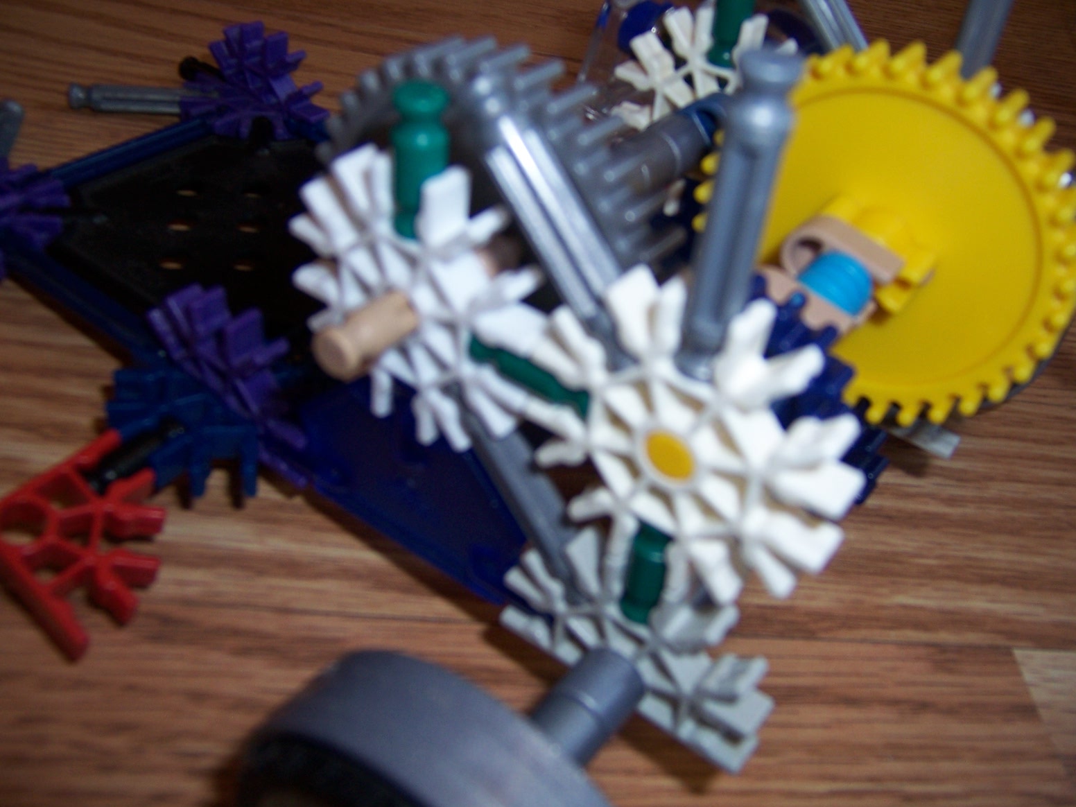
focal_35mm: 33
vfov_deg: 42.9
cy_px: 404
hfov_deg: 55.4
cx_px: 538
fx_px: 1026
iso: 80
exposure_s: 1/60
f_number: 2.8
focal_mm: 5.5
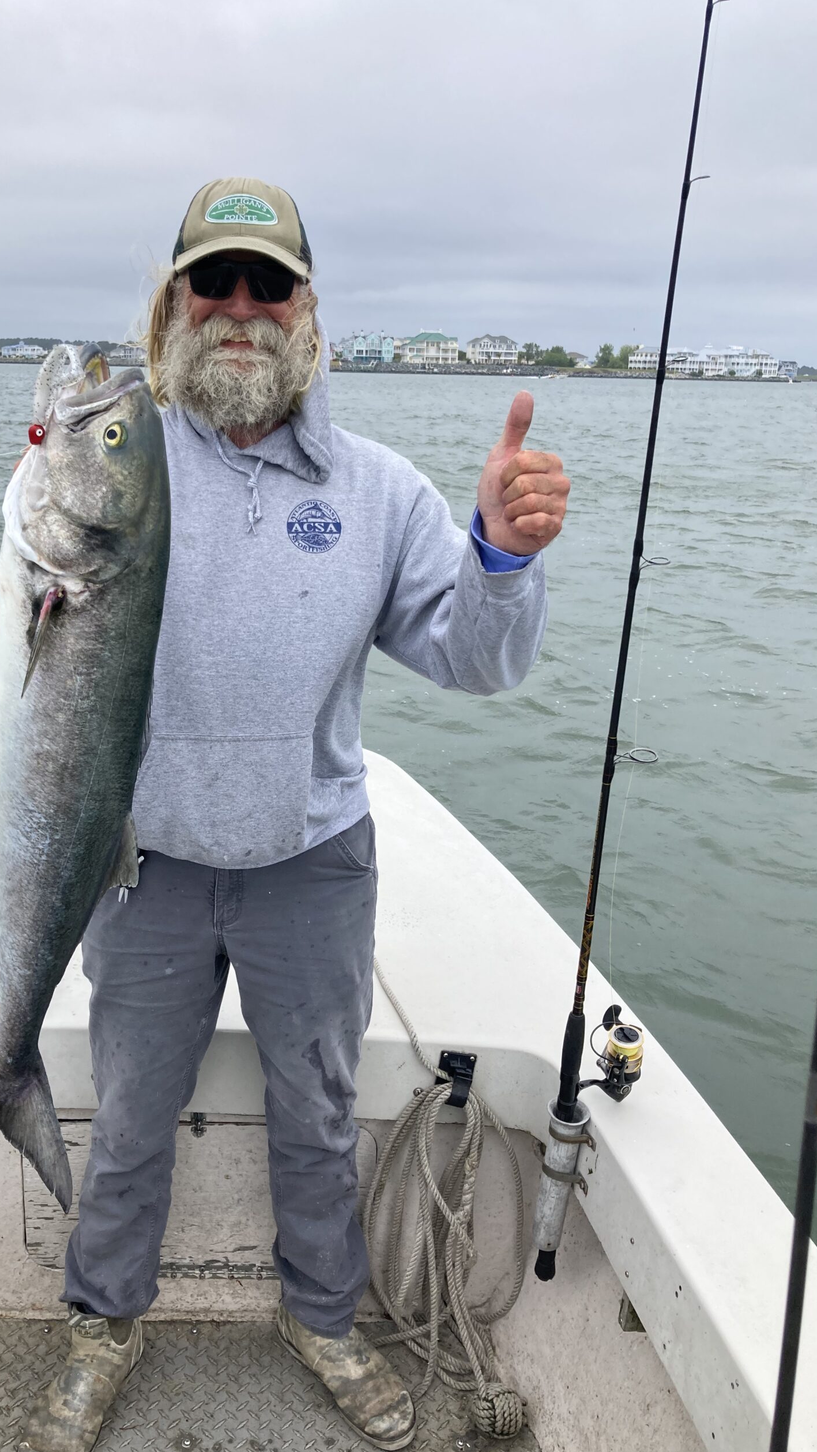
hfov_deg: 37.6
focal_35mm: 31
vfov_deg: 62.6
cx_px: 314
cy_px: 727
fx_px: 1194
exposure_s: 1/1736
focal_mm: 3.99
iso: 20
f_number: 1.8
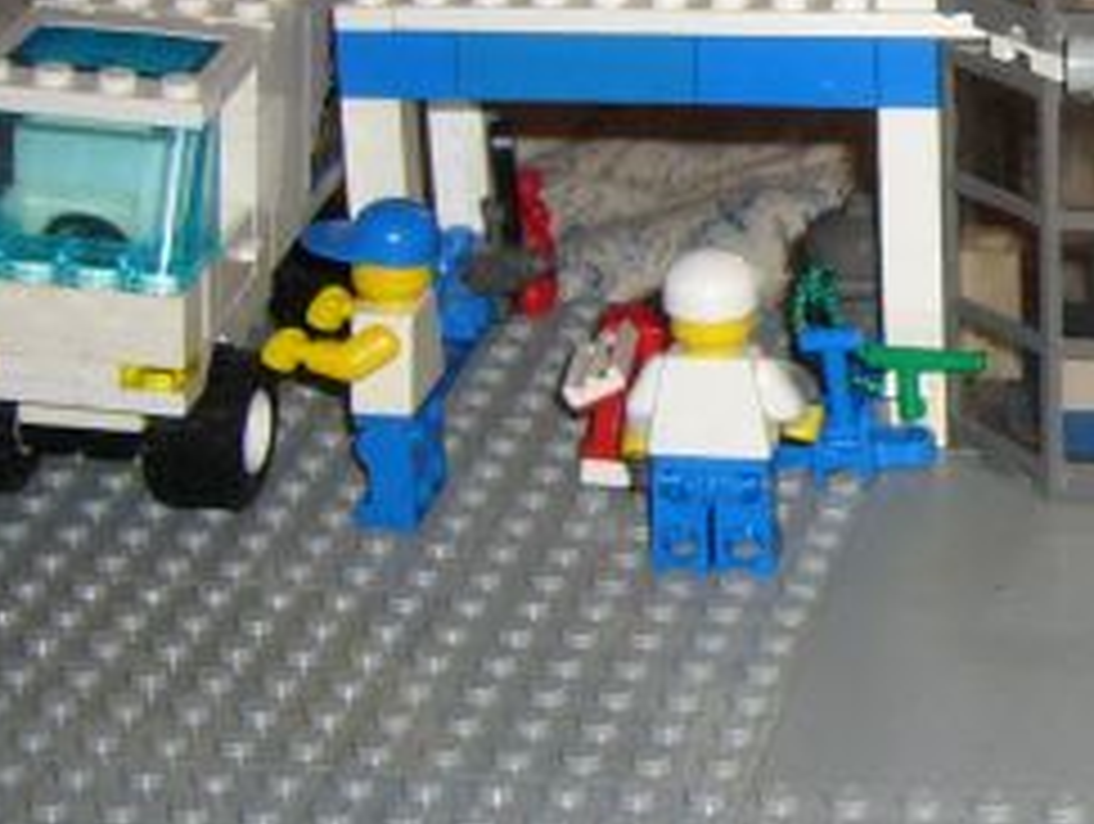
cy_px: -9
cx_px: 1319
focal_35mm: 115
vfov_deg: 12.7
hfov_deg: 16.4
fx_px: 3640
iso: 100
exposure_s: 1/60
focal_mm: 5.8
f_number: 2.8
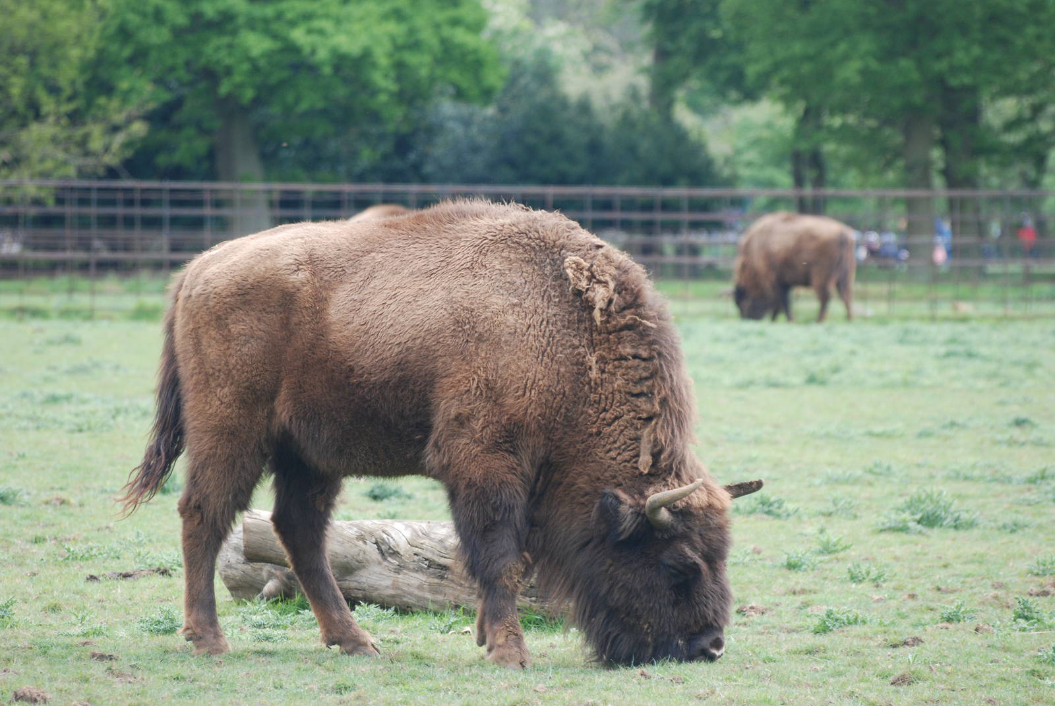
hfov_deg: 7.0
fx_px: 8582
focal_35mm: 292
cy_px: 353
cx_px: 528
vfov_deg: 4.7
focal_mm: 195
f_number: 5
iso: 400
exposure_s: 1/400
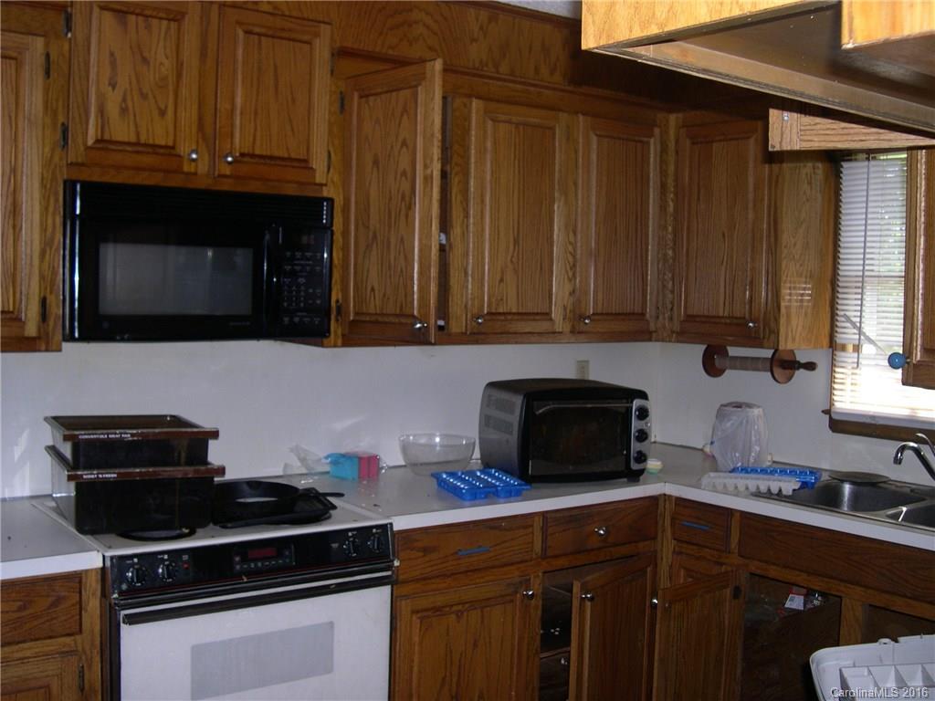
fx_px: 1026
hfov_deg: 49.0
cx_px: 468
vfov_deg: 37.7
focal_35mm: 38
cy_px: 350
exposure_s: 1/60
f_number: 2.8
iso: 126
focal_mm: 8
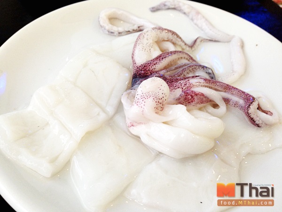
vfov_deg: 42.9
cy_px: 106
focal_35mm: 33
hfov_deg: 55.4
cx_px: 141
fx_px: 269
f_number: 2.4
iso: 80
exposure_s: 1/20
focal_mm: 4.12
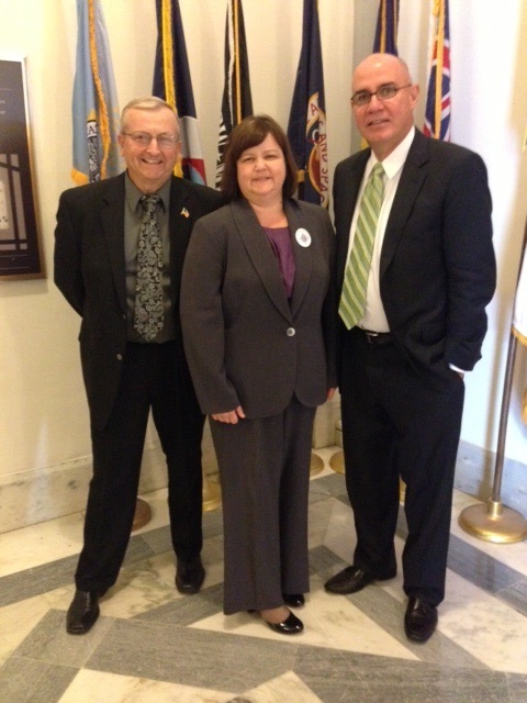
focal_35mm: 33
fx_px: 670
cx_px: 264
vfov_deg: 55.4
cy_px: 352
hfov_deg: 42.9
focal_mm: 4.13
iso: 800
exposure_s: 1/15
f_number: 2.4
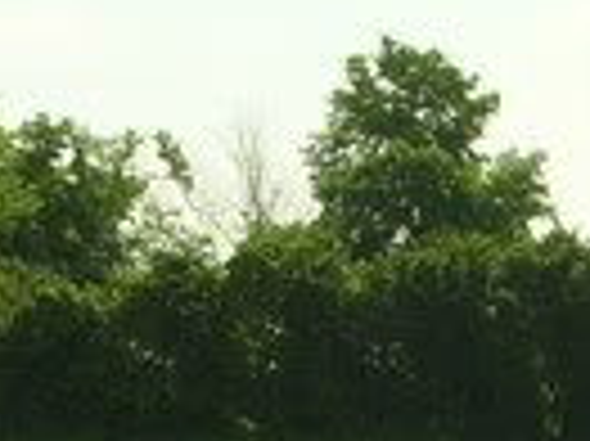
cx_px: 392
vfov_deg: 6.7
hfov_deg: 9.3
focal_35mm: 213
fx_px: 3627
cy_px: 898
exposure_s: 1/284
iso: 50
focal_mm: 5.8
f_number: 5.6
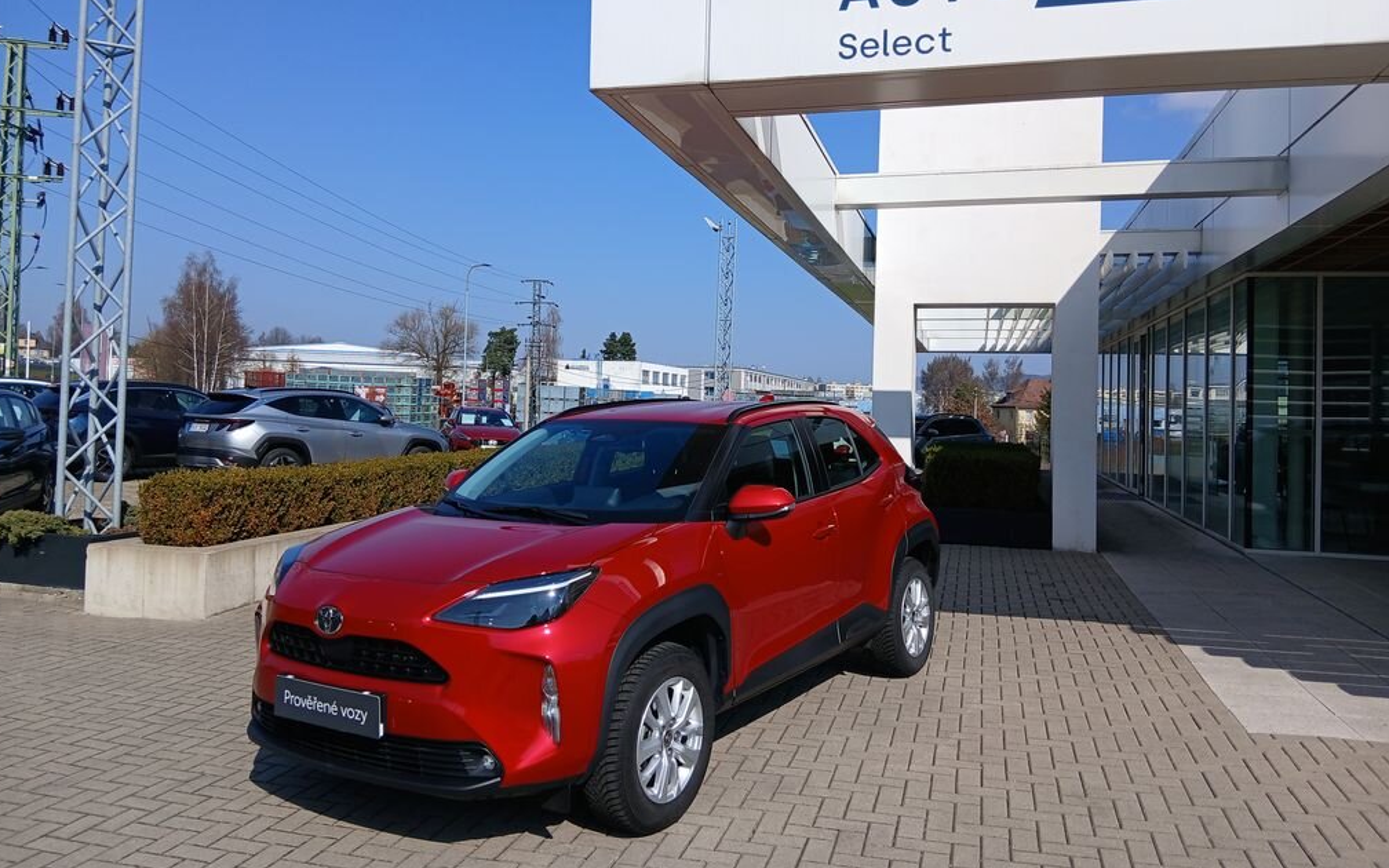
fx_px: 1060
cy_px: 375
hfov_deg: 66.5
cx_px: 685
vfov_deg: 44.4
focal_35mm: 28
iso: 20
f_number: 1.8
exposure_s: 1/805
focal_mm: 3.98
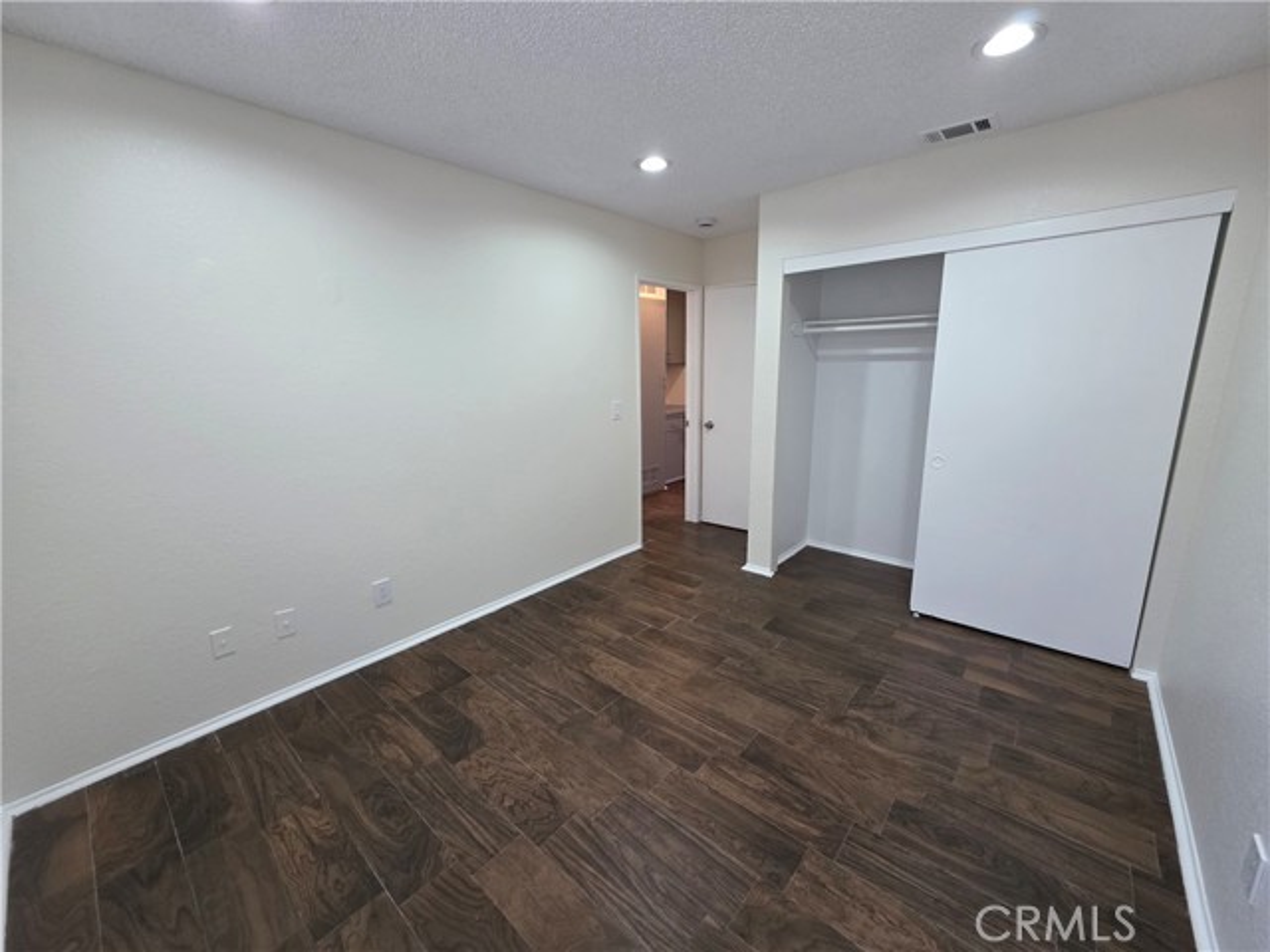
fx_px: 477
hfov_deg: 106.2
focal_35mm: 13
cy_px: 476
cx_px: 635
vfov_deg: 89.9
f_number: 1.9
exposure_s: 1/120
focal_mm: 2.2
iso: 250
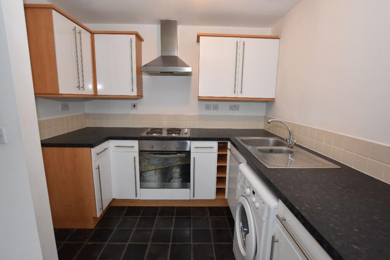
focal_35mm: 16
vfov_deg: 72.1
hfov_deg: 95.0
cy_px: 130
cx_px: 195
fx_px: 179
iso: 1000
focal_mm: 11
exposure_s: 1/125
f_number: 4
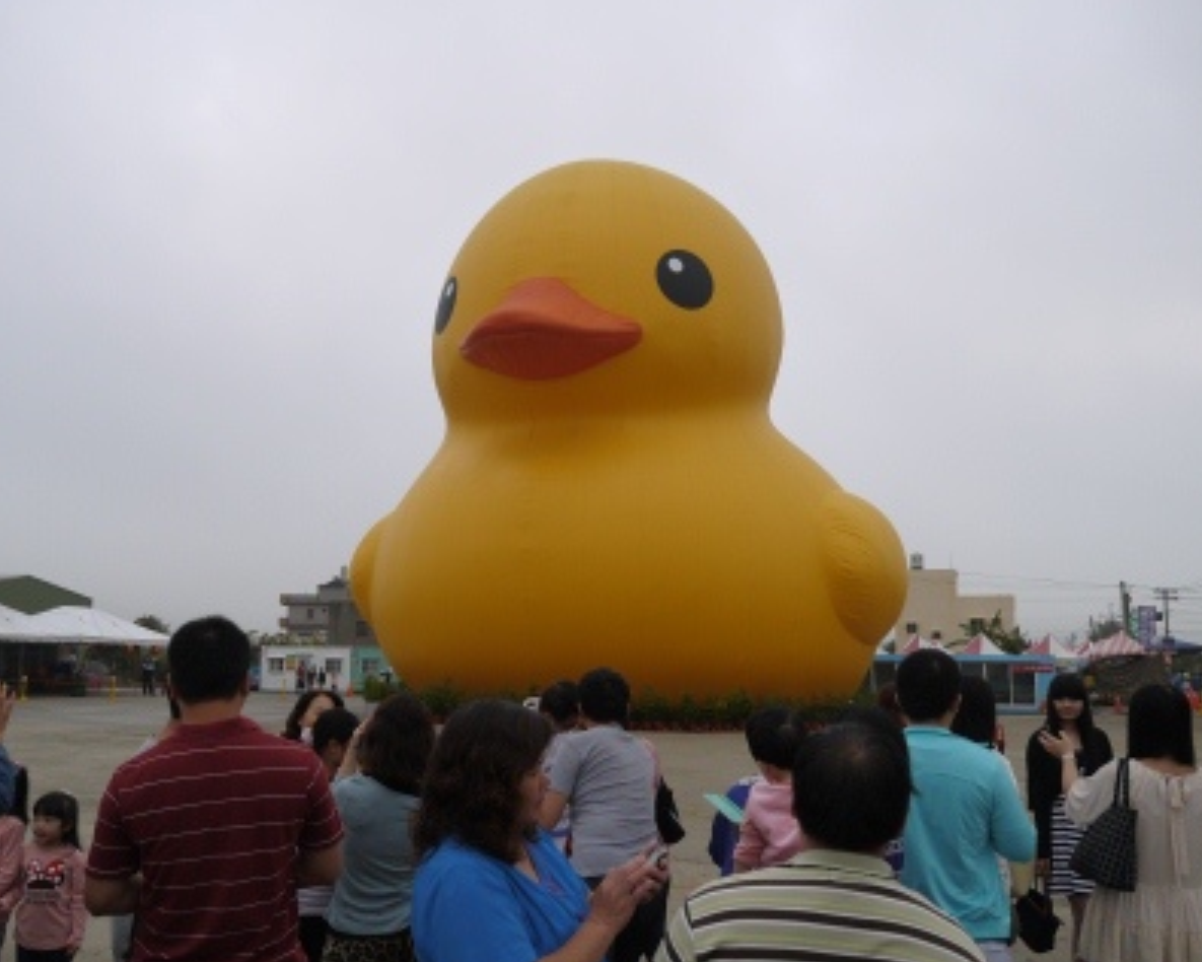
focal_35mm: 31
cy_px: 496
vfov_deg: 47.1
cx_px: 560
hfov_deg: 57.1
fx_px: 1103
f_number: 5
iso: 160
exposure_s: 1/160
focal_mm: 14
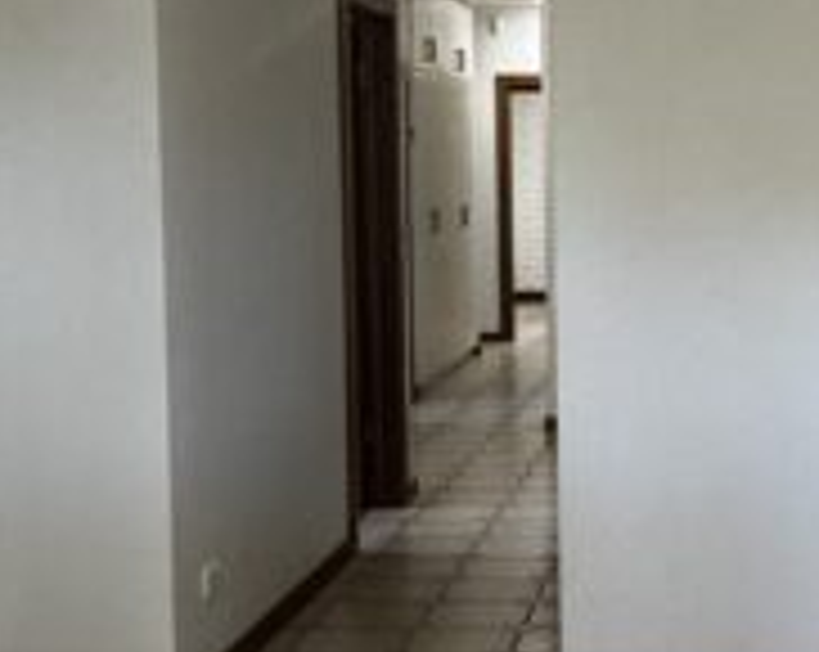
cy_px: 261
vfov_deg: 19.8
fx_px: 1863
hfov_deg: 24.5
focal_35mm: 77
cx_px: 630
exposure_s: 1/100
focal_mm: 2.22
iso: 320
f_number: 2.2
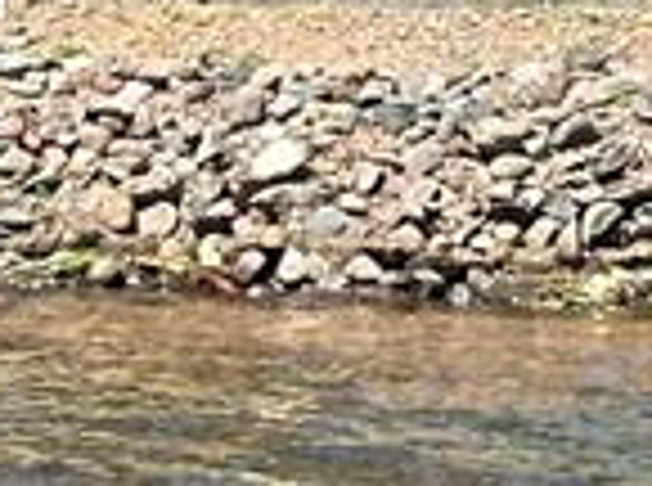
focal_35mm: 340
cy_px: -148
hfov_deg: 5.7
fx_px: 6388
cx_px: -782
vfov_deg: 4.3
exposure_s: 1/1992
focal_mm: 6.86
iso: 64
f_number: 1.78
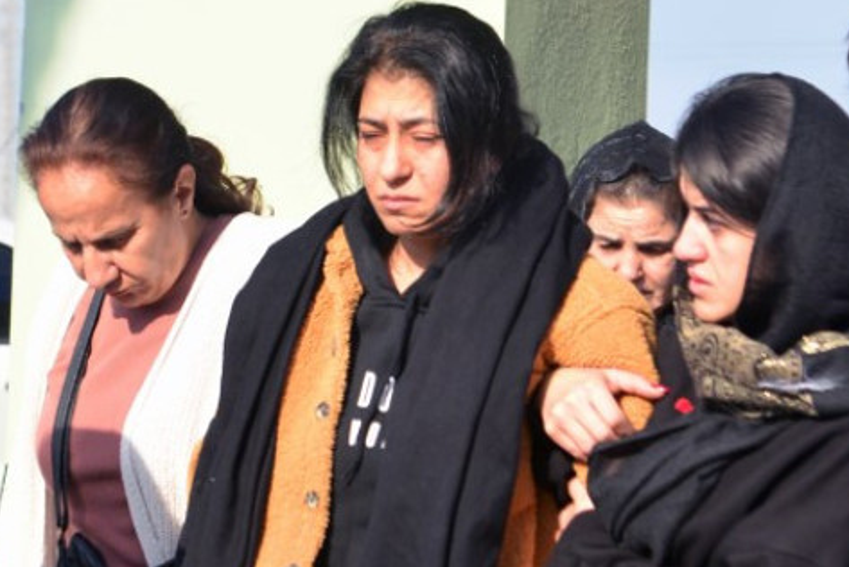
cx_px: 433
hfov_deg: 17.9
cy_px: 427
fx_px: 2690
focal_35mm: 114
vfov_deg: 12.0
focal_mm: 70
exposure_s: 1/800
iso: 400
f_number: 5.6
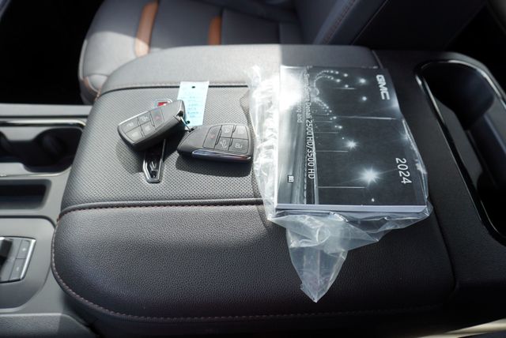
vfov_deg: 53.2
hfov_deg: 73.7
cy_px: 169
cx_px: 253
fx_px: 338
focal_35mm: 24
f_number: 4
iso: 100
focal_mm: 16
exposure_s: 1/60
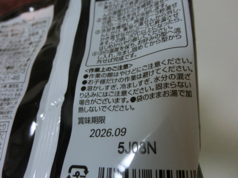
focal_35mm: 28
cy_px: 89
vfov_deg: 49.7
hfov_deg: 63.4
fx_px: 193
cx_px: 119
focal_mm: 5
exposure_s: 1/125
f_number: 3
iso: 400
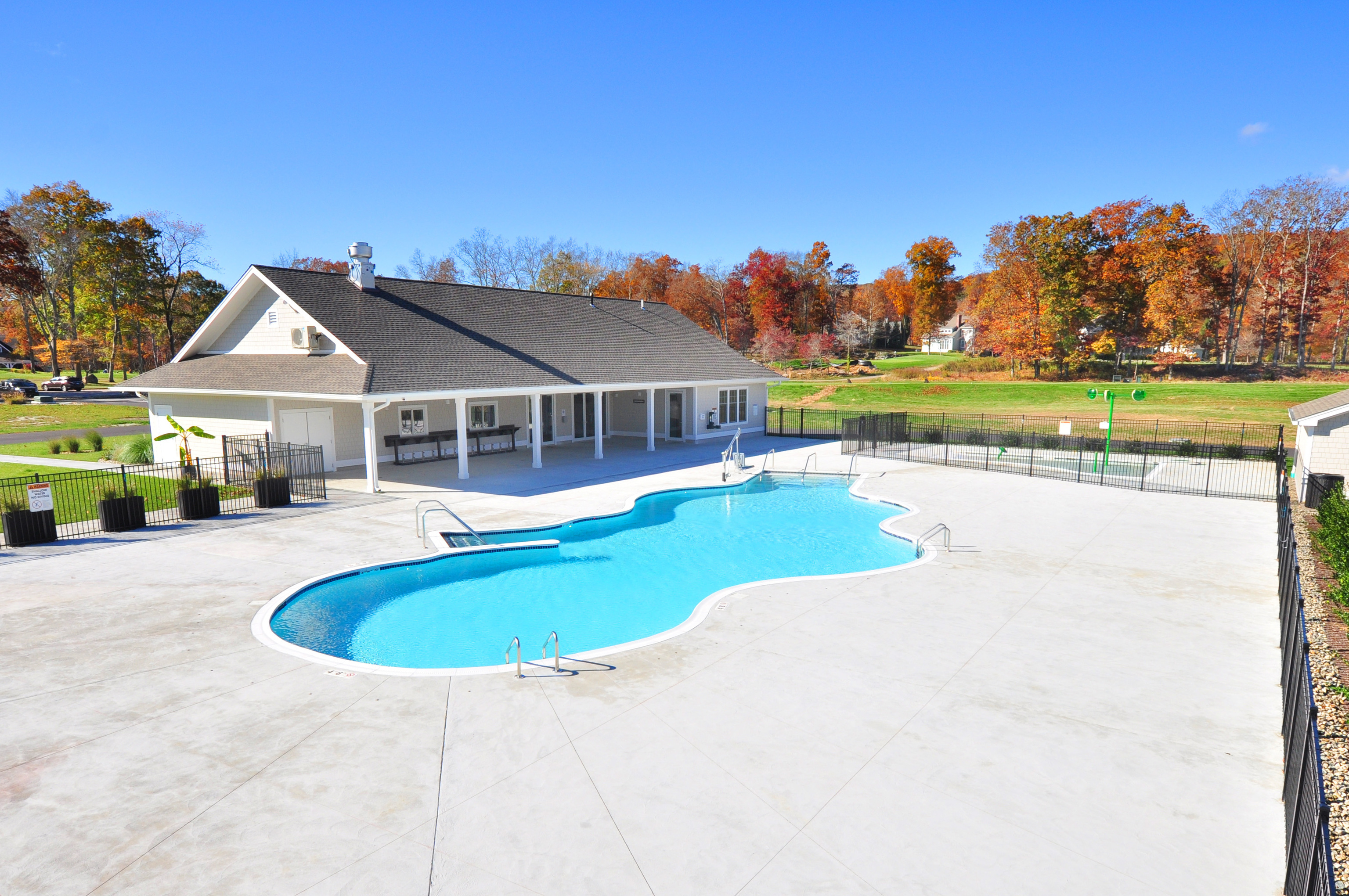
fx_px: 730
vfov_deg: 63.1
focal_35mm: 20
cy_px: 448
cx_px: 674
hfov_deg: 85.5
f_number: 8
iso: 250
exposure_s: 1/400
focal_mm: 13
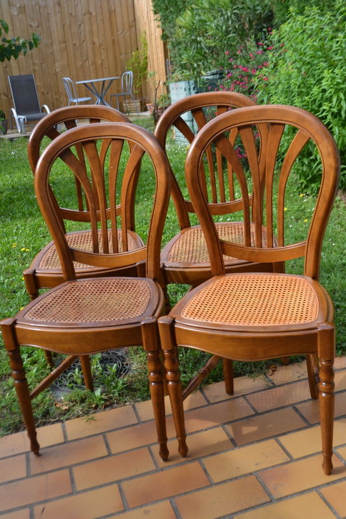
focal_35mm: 39
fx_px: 562
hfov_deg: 34.2
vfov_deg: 49.5
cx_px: 173
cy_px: 260
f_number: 6.3
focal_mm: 26
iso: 100
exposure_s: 1/160
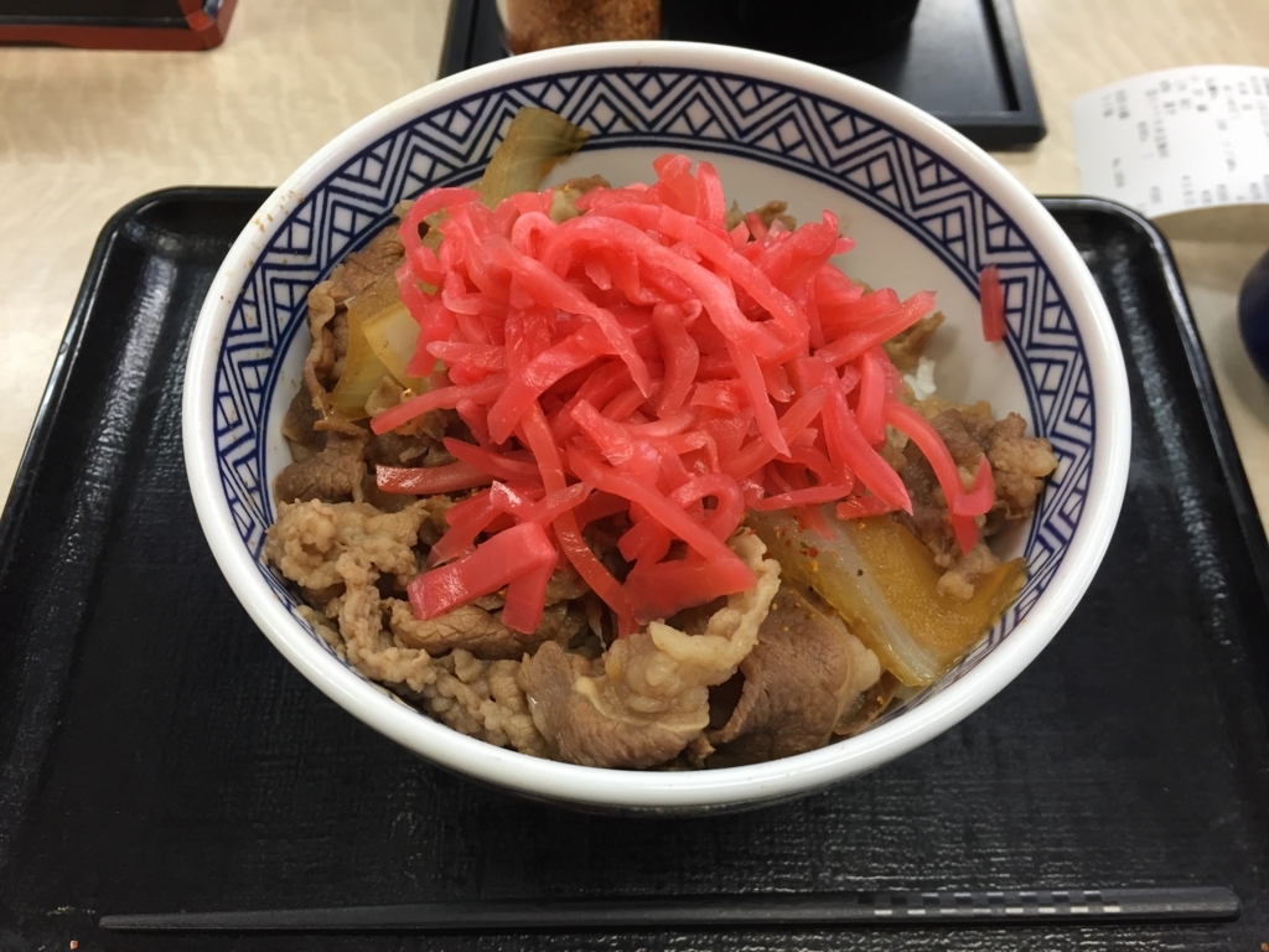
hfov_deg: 61.7
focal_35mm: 29
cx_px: 634
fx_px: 1063
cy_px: 476
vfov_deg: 48.2
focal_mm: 4.15
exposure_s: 1/30
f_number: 2.2
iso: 50
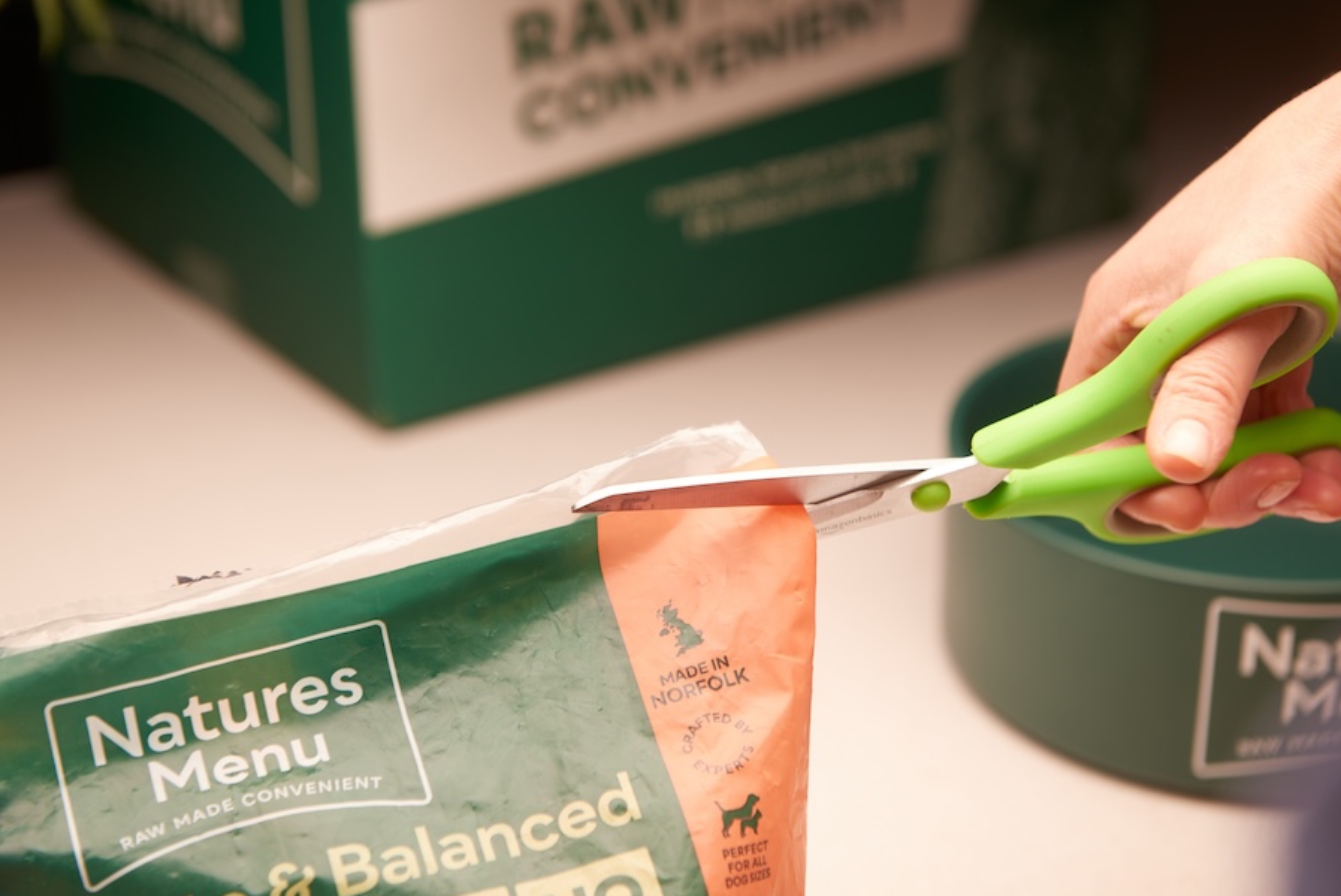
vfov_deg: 17.5
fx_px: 2907
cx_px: 694
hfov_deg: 26.0
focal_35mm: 78
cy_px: 405
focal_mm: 70
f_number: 4.5
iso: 200
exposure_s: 1/160
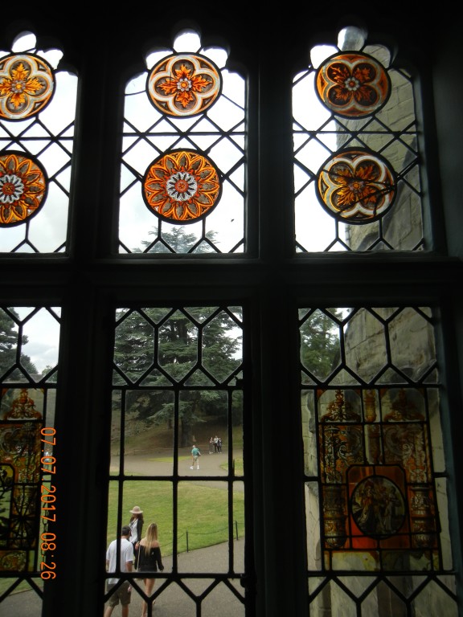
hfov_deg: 46.8
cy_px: 308
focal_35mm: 30
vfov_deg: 60.0
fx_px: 535
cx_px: 232
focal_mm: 5.4
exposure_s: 1/567
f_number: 3.5
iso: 160
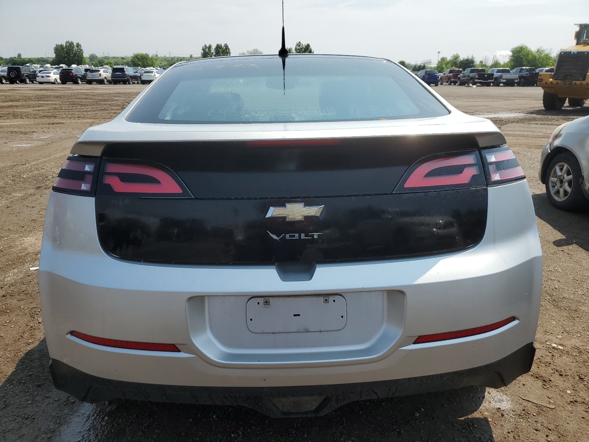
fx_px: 442
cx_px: 294
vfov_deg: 53.1
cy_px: 221
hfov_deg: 67.3
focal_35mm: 26
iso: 50
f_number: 1.5
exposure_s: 1/3333
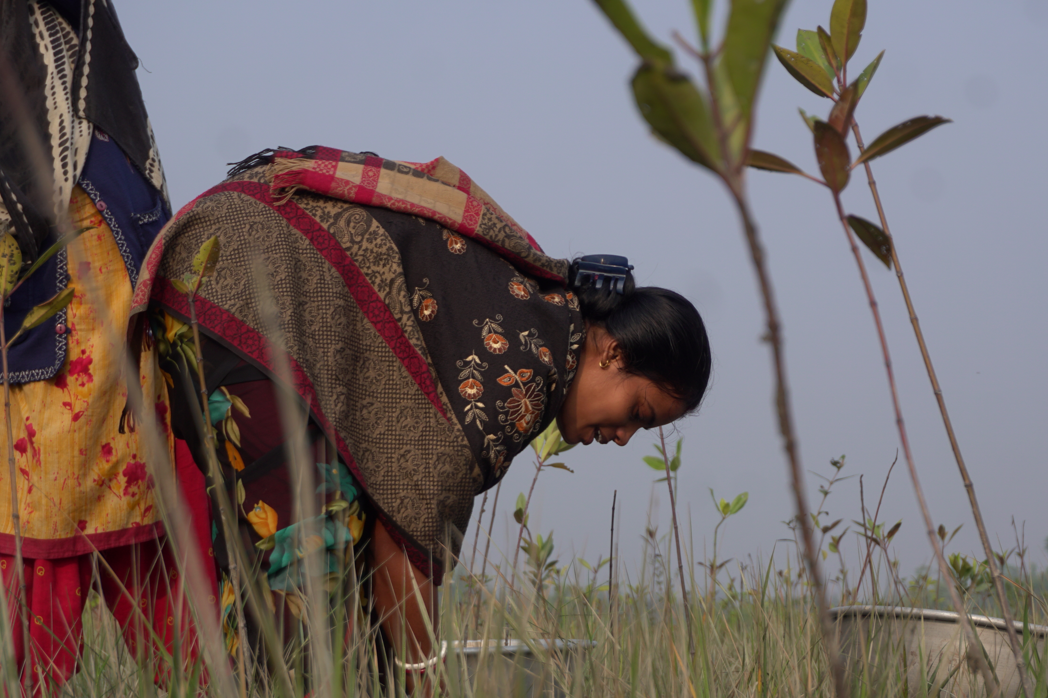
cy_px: 466
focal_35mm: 101
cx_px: 588
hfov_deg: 20.2
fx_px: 2940
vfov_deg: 13.5
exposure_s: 1/400
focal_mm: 50
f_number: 5.6
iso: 100
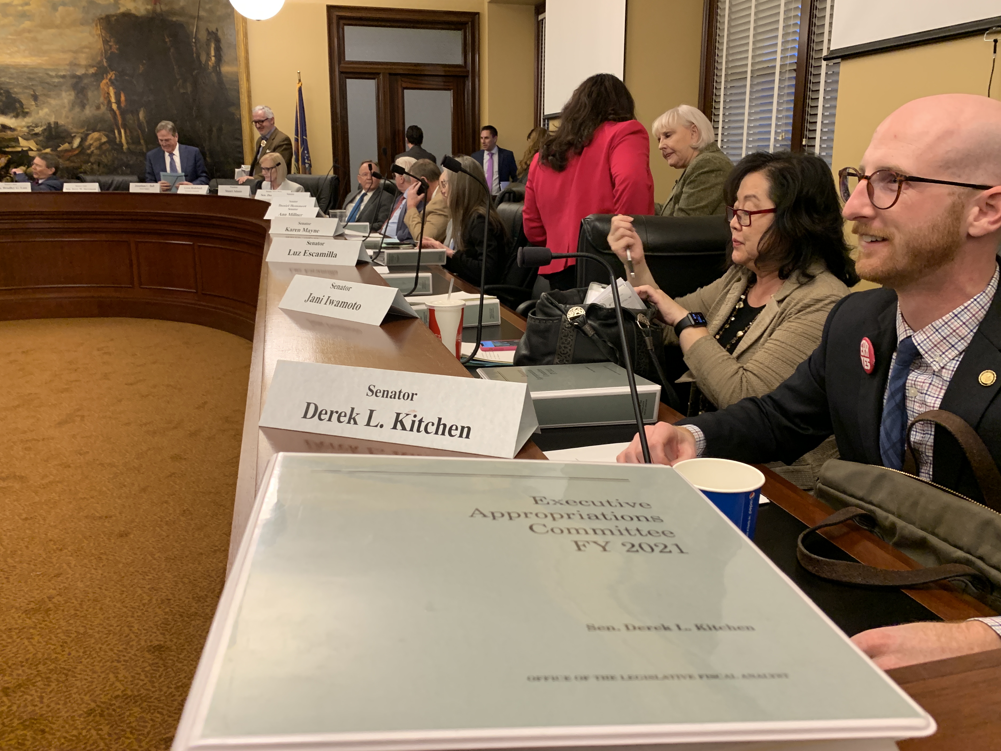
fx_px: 810
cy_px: 357
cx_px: 517
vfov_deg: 49.7
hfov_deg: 63.4
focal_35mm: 28
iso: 250
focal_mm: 4.25
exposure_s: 1/60
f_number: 1.8
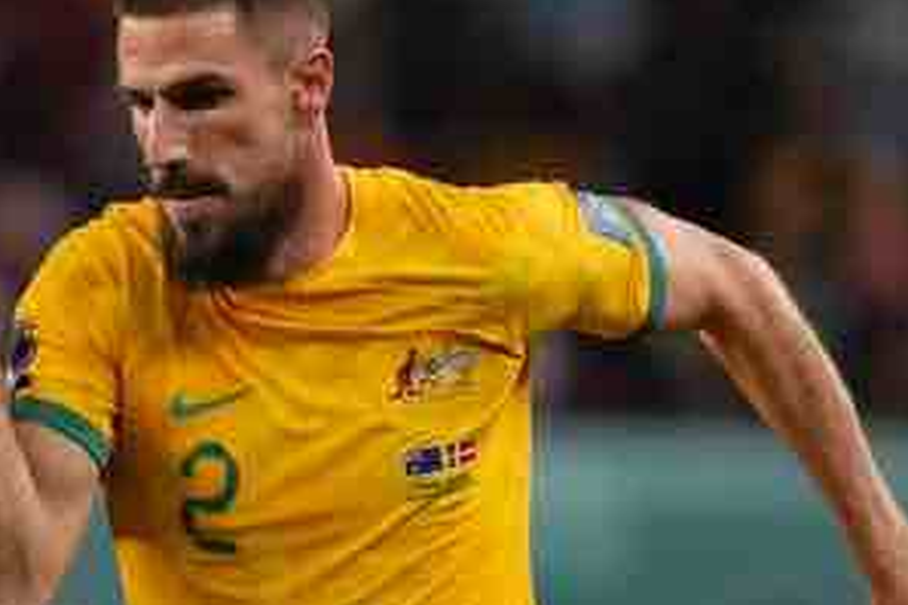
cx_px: -621
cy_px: 770
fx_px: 40781
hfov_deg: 1.3
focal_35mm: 1617
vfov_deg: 0.9
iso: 2500
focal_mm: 400
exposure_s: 1/2500
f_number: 3.5
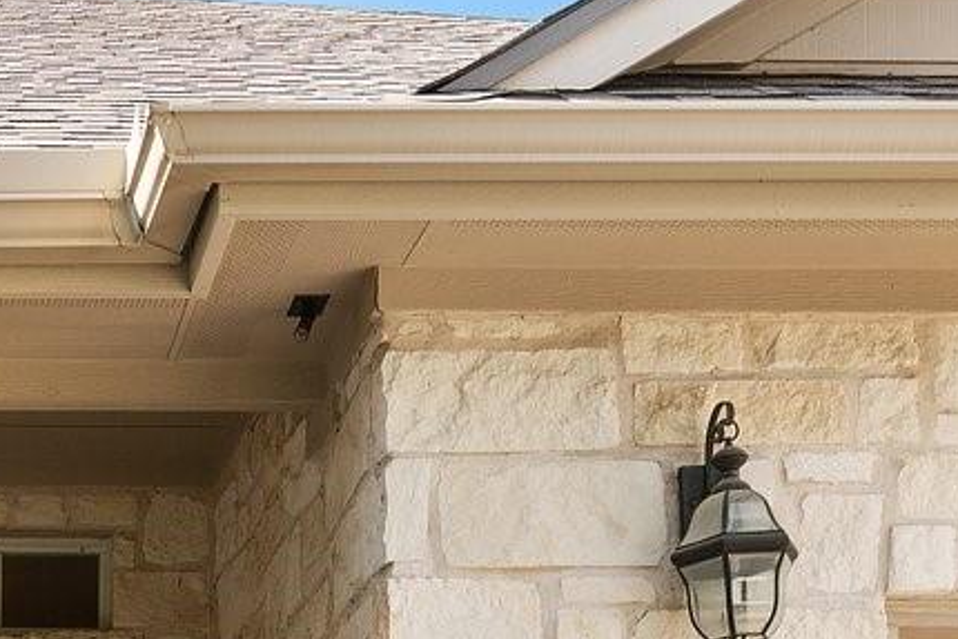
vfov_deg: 14.8
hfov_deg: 23.4
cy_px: 1133
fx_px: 2156
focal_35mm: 81
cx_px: -118
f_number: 8
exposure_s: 1/100
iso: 250
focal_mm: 17
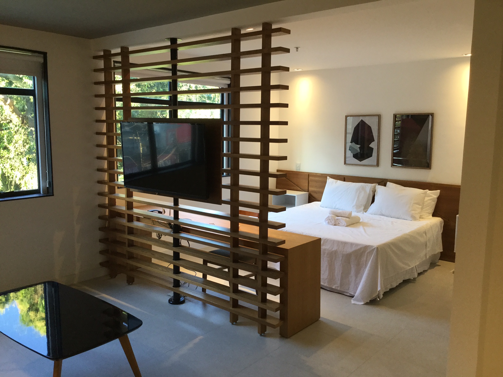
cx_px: 252
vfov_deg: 45.4
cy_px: 188
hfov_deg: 58.4
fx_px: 450
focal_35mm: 31
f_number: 2.4
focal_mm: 3.3
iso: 64
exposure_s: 1/30
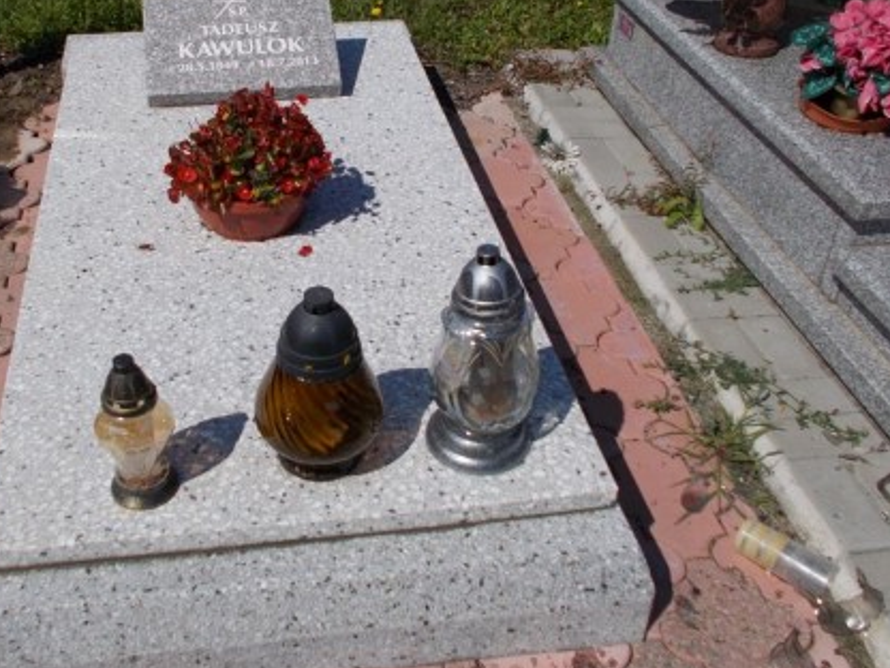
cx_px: 349
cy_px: 265
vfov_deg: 35.8
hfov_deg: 46.5
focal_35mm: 40
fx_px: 1028
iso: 80
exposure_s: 1/400
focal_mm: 4.6
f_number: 8
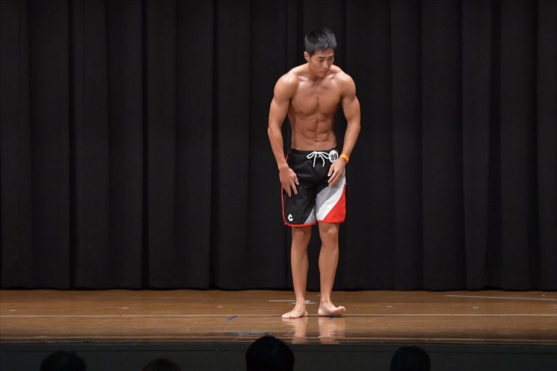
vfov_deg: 6.3
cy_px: 186
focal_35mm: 217
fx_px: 3356
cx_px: 278
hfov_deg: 9.5
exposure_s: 1/400
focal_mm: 145
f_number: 5.6
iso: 6400
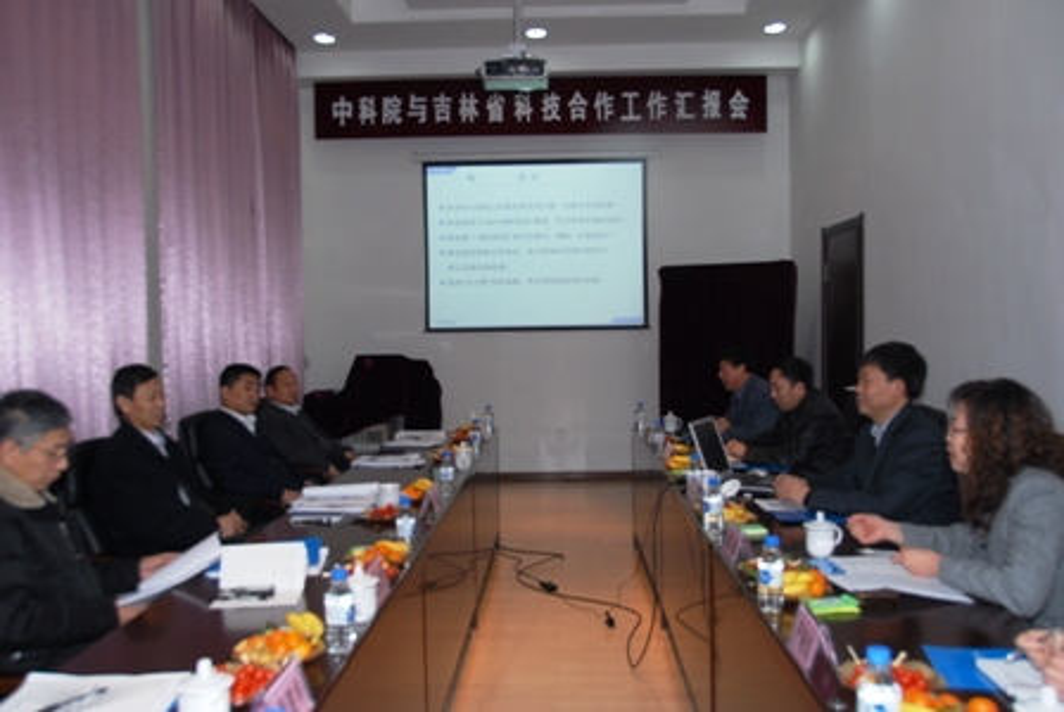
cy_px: 356
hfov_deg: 57.2
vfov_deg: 40.1
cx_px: 532
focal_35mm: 33
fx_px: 977
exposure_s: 1/60
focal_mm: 22
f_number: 4
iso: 100
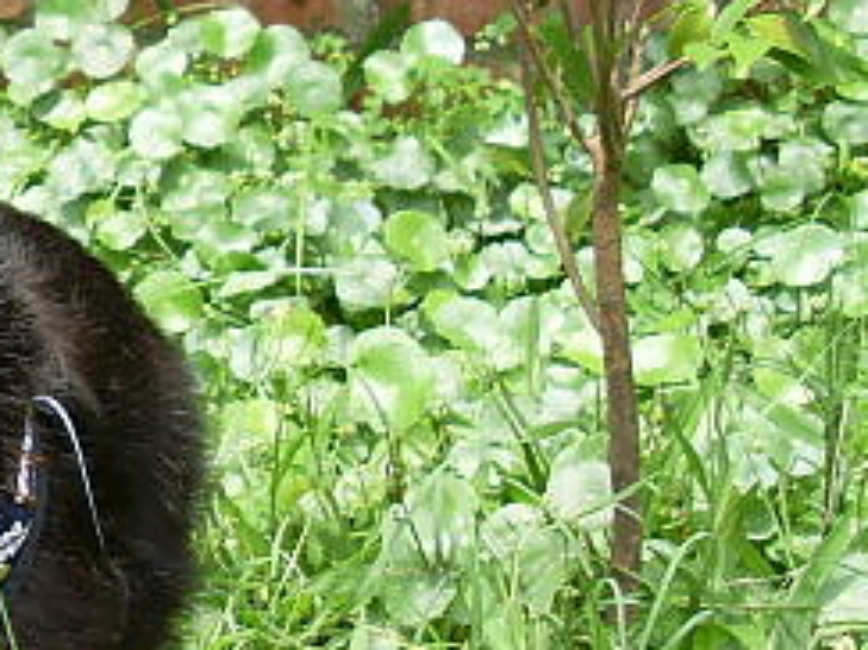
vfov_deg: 15.6
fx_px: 2356
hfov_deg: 19.8
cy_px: 486
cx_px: -118
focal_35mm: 94
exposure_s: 1/350
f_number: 3
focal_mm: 6.3
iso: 80
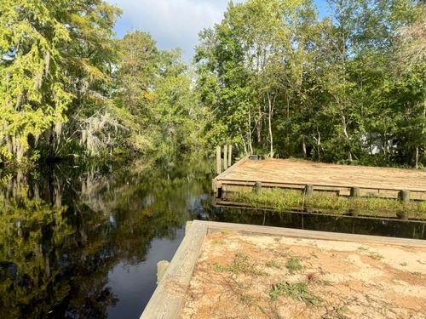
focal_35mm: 24
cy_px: 160
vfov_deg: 56.8
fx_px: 295
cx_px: 213
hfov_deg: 71.6
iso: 80
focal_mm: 6.76
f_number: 1.78
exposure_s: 1/3145
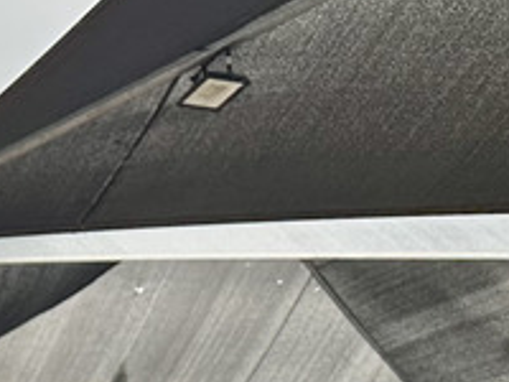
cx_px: -504
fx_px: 1809
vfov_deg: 10.4
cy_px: 922
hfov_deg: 13.7
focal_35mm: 123
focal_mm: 6.86
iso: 80
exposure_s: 1/350
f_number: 1.78
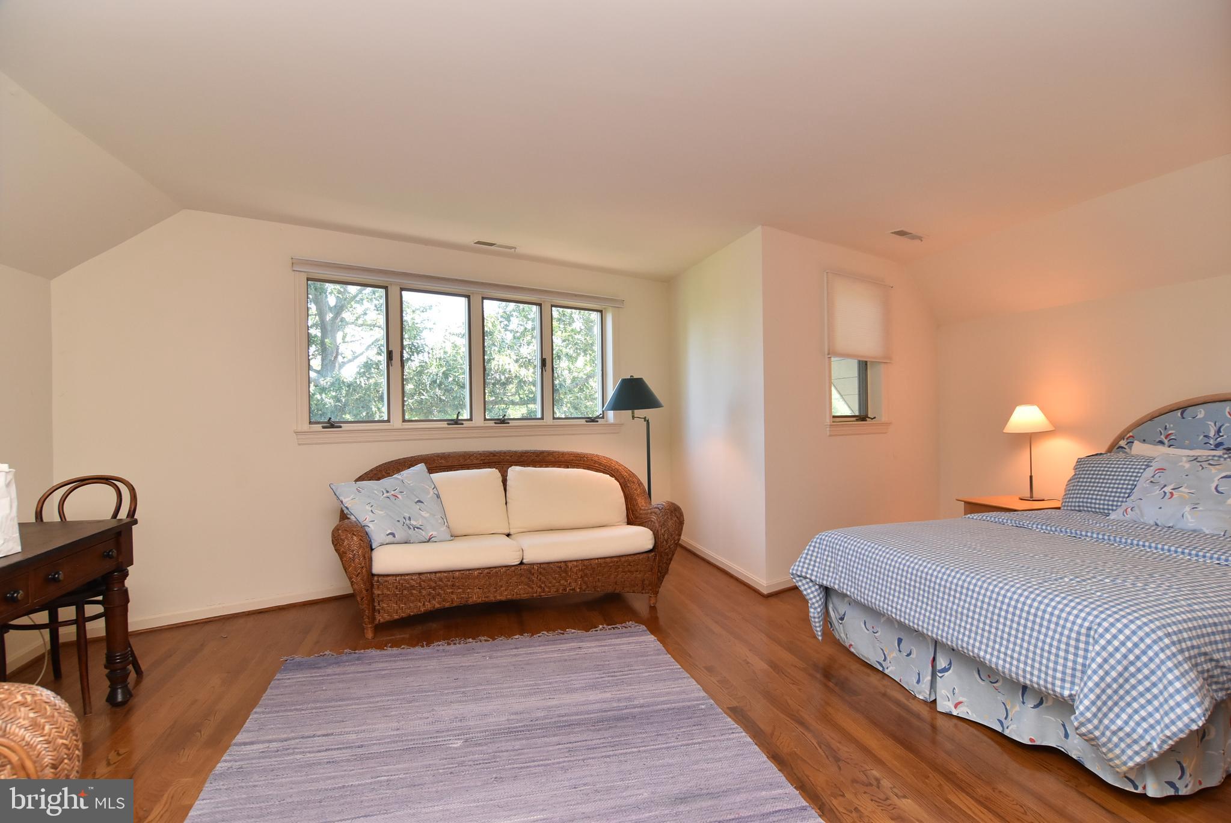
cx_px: 616
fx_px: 616
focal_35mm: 18
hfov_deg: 90.0
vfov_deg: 67.5
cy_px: 412
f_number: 6.3
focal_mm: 12
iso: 800
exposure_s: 1/80
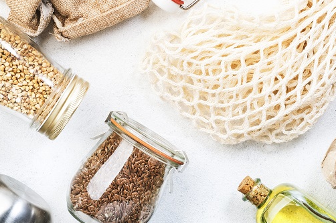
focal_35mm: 102
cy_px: 80
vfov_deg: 13.4
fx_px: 951
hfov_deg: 20.0
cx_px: 165
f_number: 13
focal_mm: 42.9
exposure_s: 1/250
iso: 80
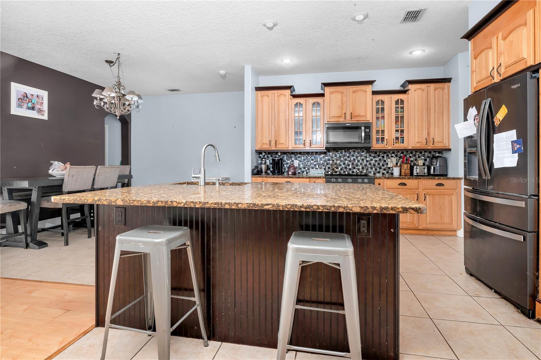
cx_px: 270
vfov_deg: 67.4
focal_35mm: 18
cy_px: 180
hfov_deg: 90.0
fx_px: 270
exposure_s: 1/60
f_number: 7.1
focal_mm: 12
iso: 400
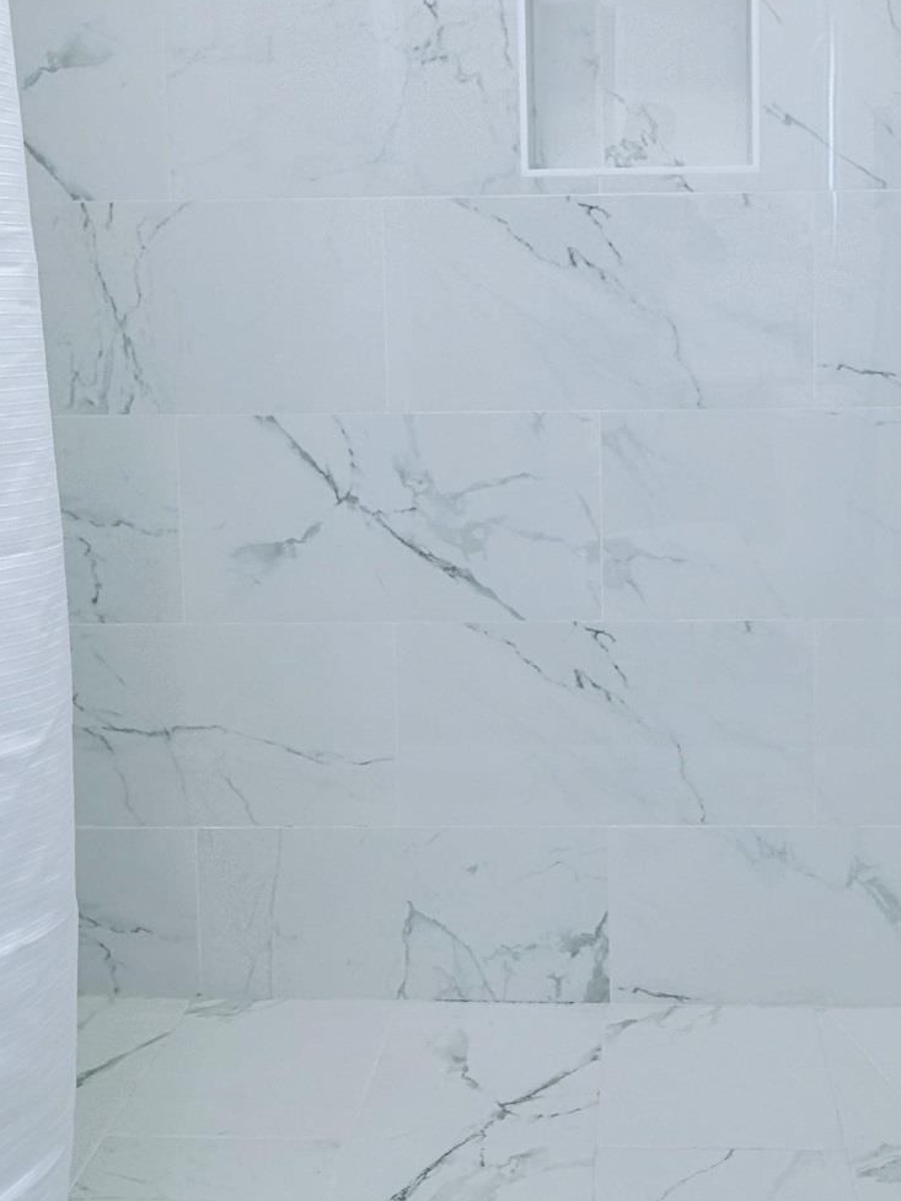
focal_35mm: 33
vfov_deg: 53.2
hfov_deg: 42.0
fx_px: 1145
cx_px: 648
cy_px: 321
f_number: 4.5
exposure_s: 1/160
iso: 800
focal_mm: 7
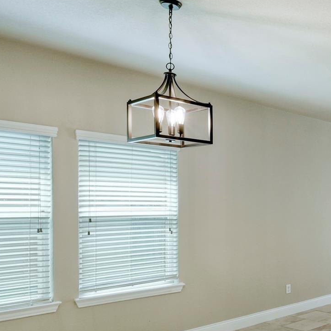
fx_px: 389
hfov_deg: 36.1
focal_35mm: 36
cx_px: 395
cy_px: 210
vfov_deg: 45.6
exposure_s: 1/14
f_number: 8
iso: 320
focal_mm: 10
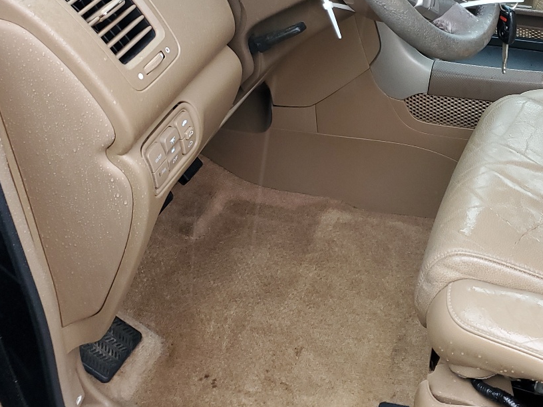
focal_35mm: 51
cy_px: 106
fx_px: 800
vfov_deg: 28.2
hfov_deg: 36.1
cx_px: 446
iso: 71
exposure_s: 1/60.2
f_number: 1.5
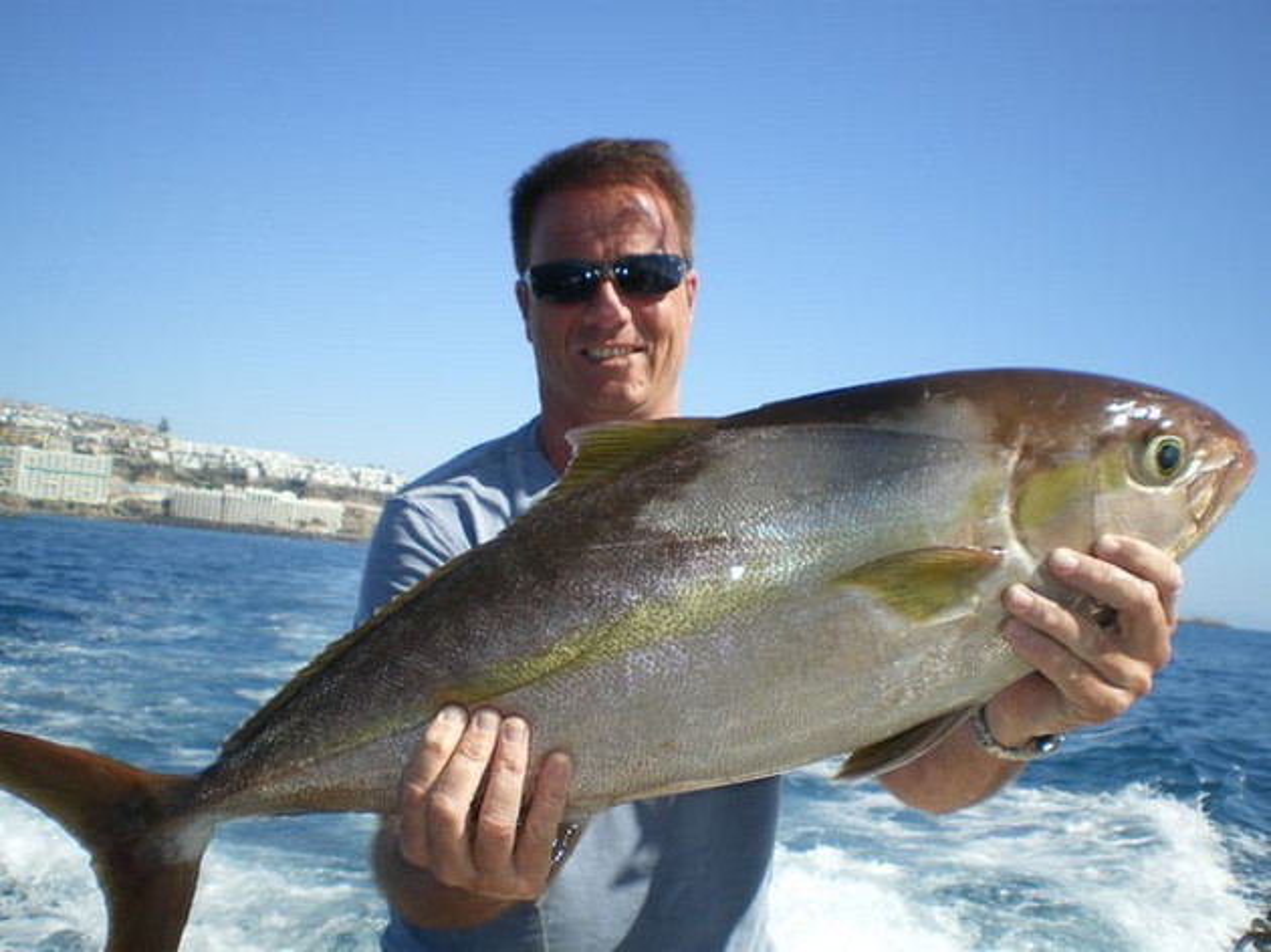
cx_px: 636
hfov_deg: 51.4
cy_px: 476
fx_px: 1321
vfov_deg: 39.6
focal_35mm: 36
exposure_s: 1/320
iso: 50
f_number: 4.6
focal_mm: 6.3
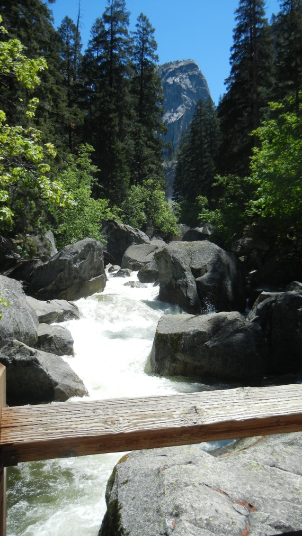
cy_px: 266
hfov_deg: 35.6
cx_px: 147
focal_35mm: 33
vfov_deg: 59.5
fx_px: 470
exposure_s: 1/332
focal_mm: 5.4
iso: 160
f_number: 7
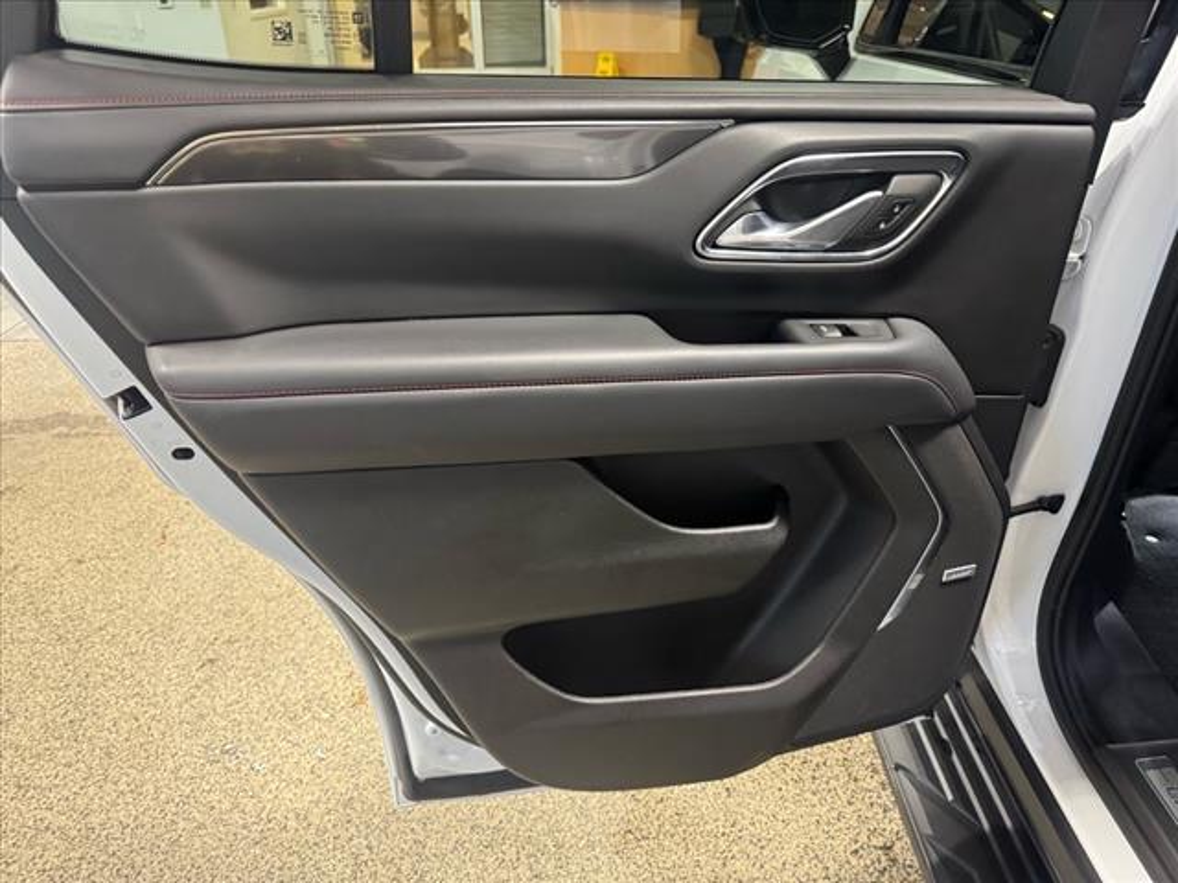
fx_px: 817
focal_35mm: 24
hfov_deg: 71.6
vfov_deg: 56.8
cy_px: 442
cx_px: 589
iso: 640
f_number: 1.78
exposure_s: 1/40
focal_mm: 6.76
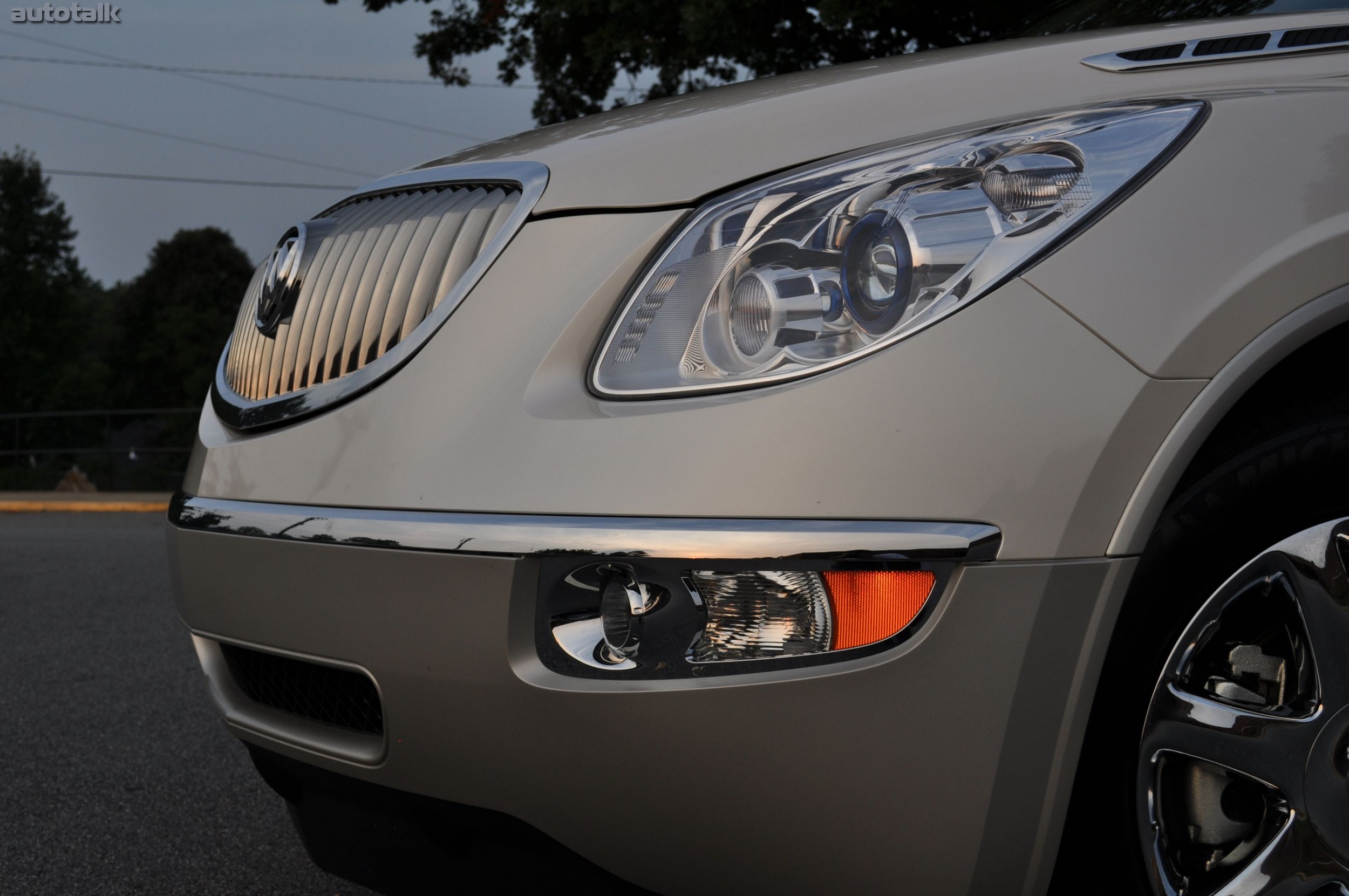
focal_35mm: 48
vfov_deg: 28.0
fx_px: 1797
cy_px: 448
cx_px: 674
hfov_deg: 41.2
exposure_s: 1/200
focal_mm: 32
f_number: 7.1
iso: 200
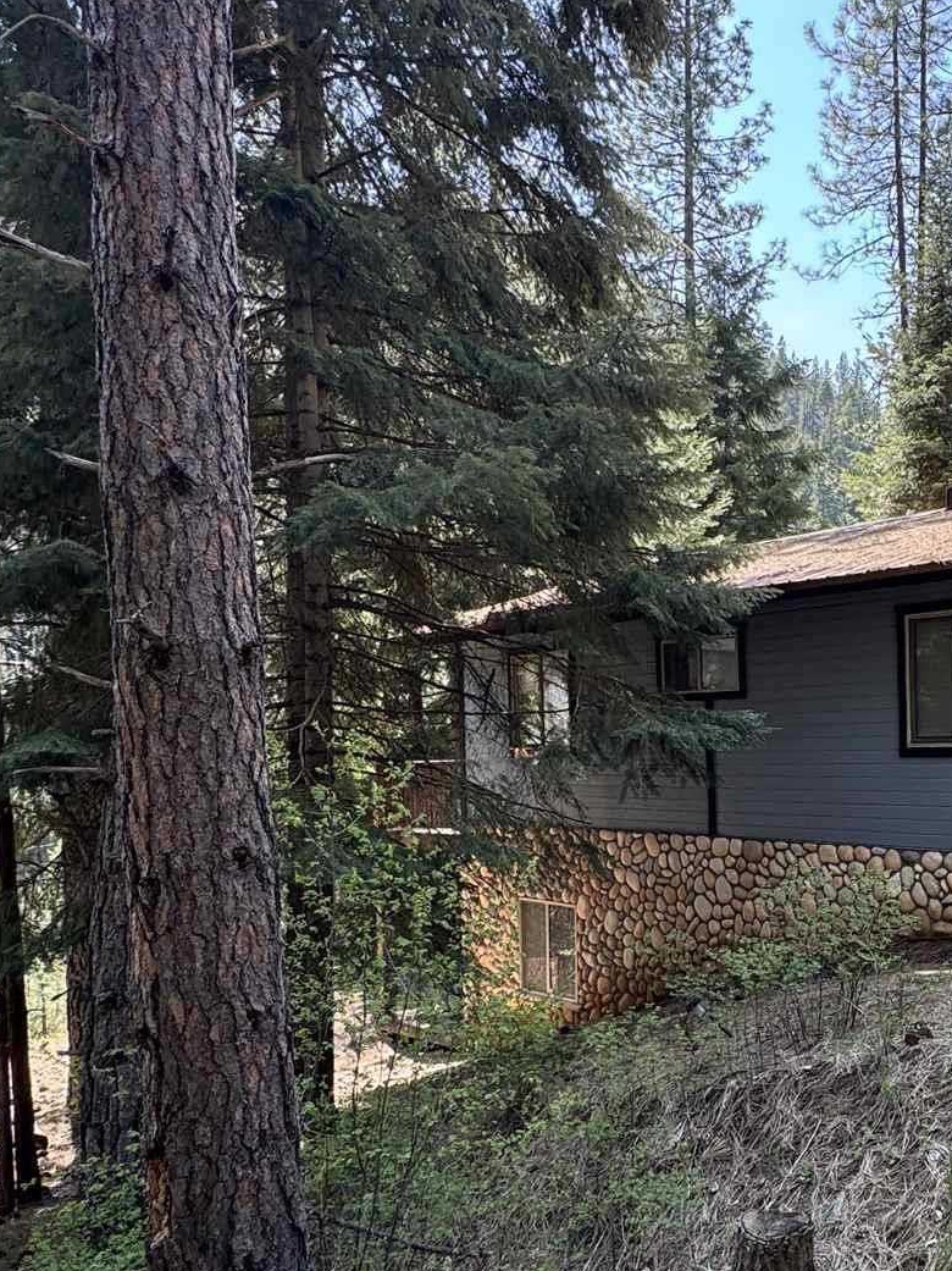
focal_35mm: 31
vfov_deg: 57.9
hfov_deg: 42.0
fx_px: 1137
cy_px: 769
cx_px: 842
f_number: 2.2
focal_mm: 2.22
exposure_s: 1/134
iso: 40
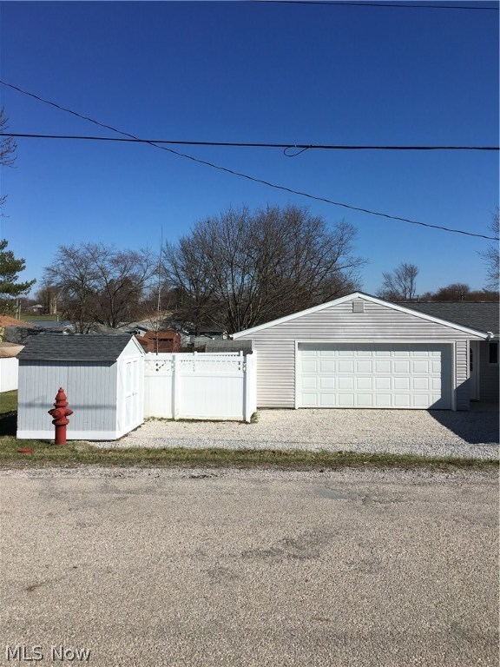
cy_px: 334
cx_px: 250
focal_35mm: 29
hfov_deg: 48.2
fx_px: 559
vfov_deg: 61.7
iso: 25
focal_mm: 4.15
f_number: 2.2
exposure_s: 1/2959
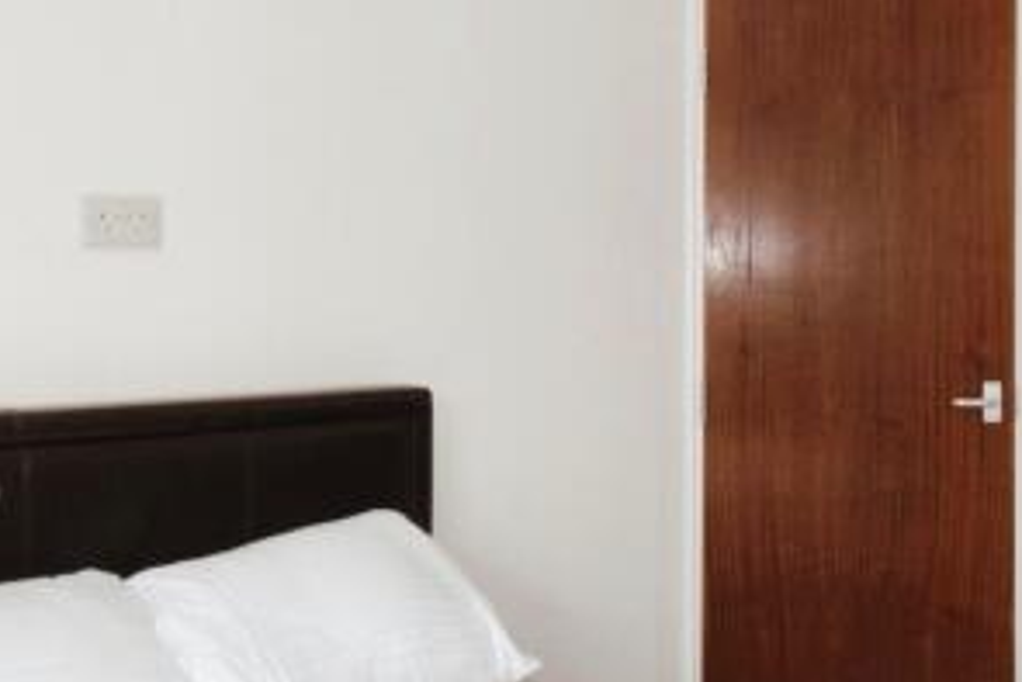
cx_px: 544
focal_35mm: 52
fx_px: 1477
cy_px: 289
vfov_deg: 26.0
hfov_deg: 38.2
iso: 1000
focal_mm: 10
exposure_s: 1/60
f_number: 20
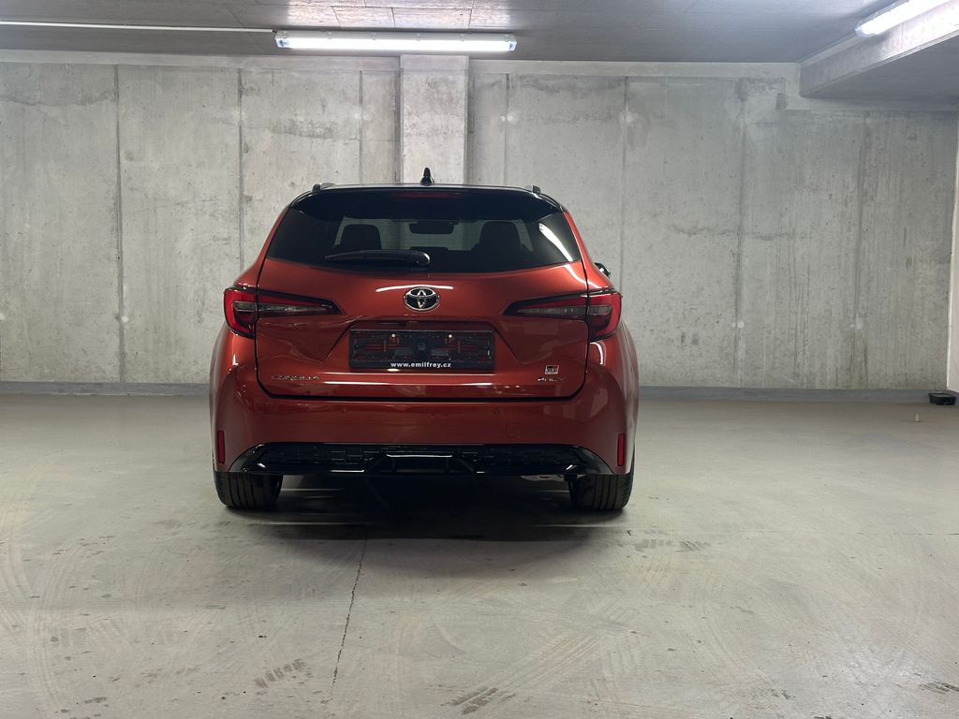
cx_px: 480
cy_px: 360
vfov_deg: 30.3
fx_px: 1330
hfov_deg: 39.7
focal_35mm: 48
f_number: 1.78
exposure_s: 1/33
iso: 160
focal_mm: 6.86
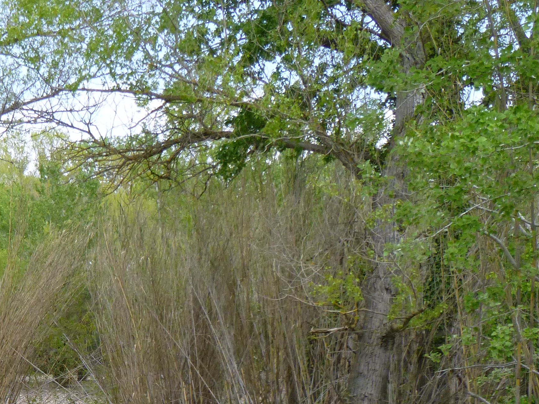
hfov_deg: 18.8
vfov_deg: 14.3
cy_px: 493
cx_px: -67
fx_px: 1557
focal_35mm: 100
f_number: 4.5
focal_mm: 6.8
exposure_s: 1/160
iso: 100
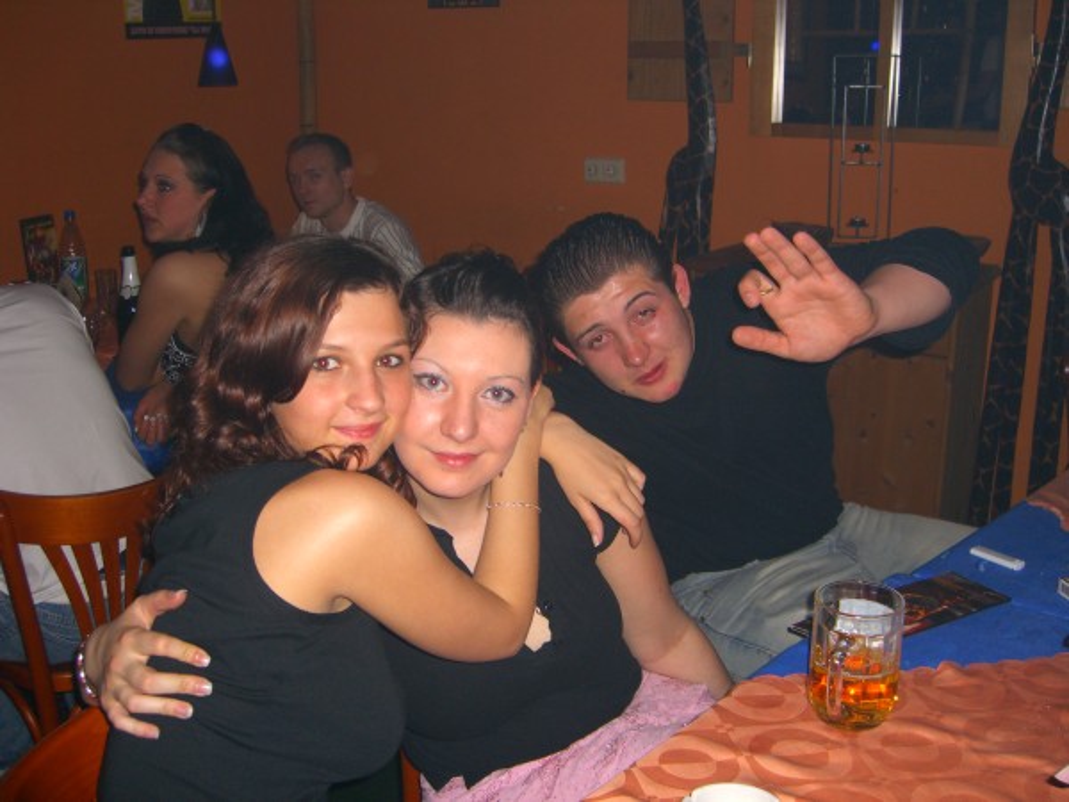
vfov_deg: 37.7
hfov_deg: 49.0
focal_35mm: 38
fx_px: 1174
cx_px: 534
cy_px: 401
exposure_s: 1/60
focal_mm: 7.9
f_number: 2.8
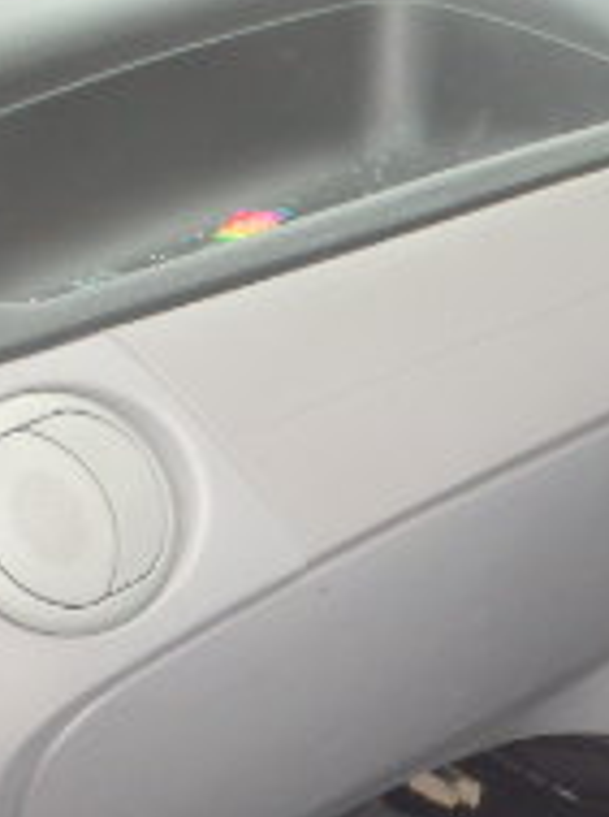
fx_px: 2236
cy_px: 380
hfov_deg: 13.1
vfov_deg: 20.7
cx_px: 1274
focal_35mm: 95
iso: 250
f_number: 3.9
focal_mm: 5
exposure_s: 1/30
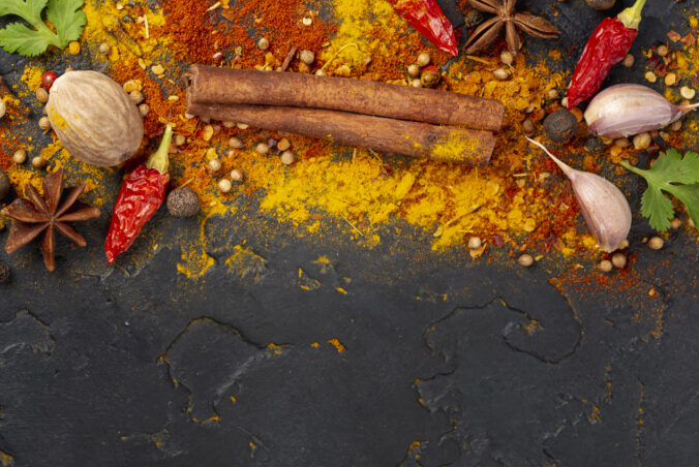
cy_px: 118
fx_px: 3090
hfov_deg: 12.9
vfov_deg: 8.6
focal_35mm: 159
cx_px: 281
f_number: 9
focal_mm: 105
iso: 100
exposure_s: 1/125
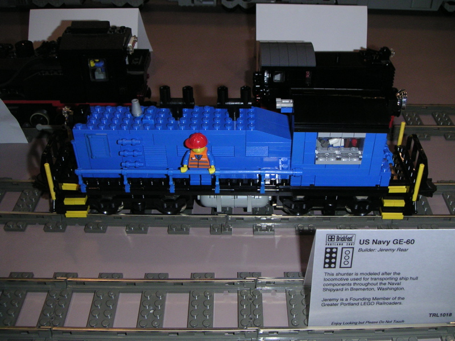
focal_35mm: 38
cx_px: 228
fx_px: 499
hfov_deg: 49.0
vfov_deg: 37.7
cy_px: 170
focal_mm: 6
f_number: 6.7
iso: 160
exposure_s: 1/45
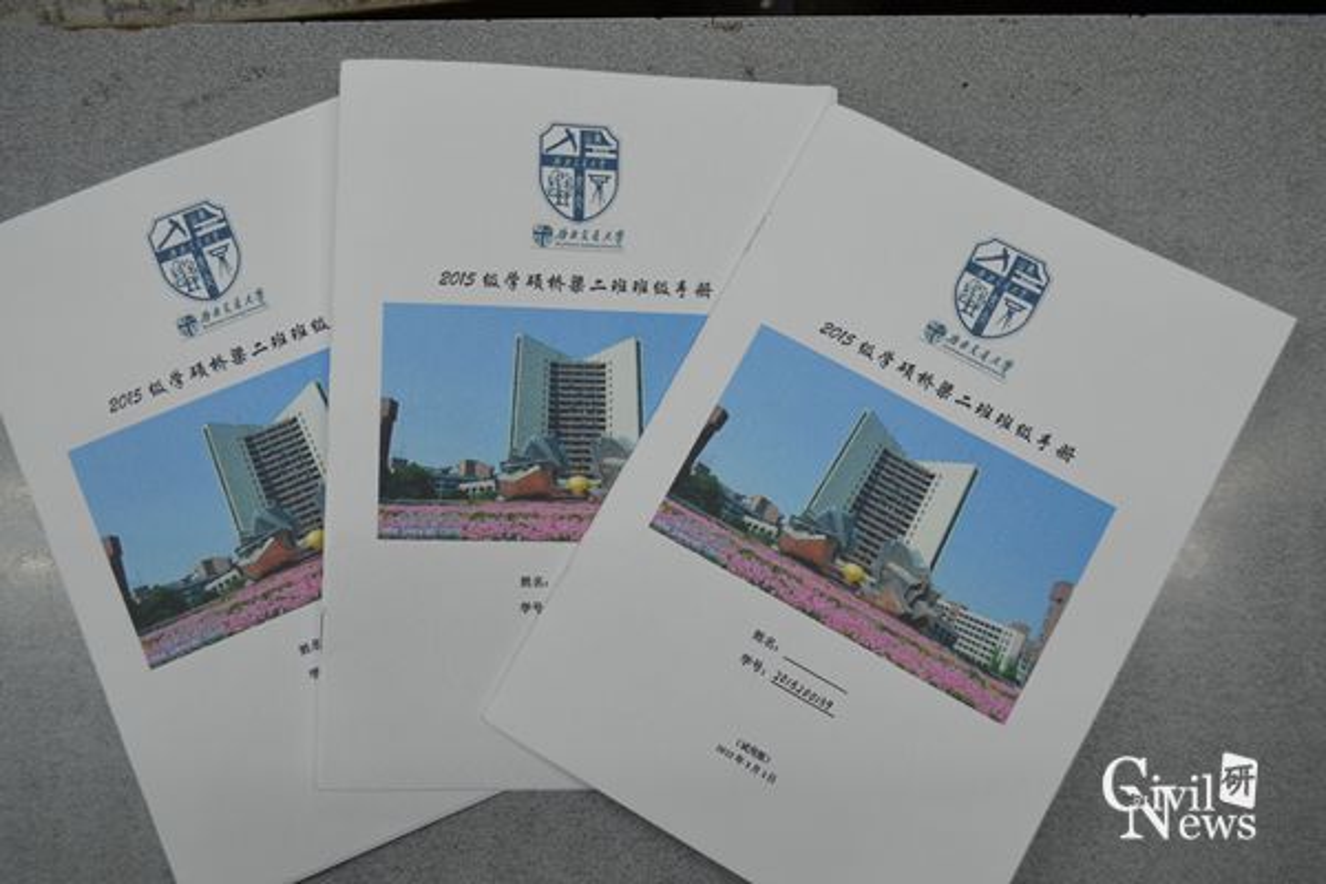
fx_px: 1215
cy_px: 442
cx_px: 663
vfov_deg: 40.0
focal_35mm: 33
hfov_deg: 57.2
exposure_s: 1/100
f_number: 5
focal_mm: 22
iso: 400
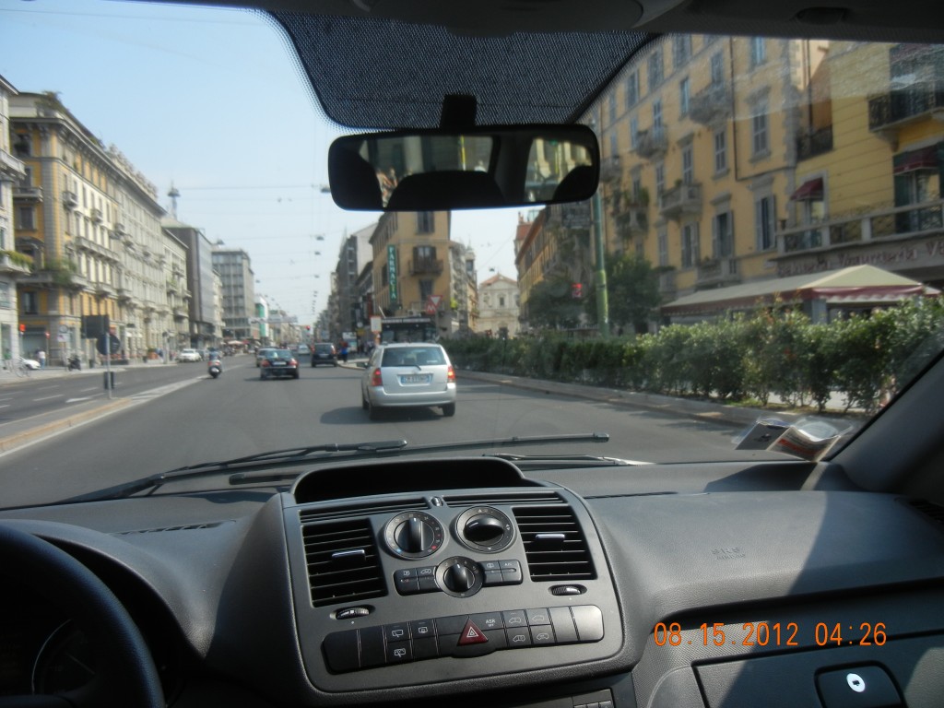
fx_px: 818
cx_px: 472
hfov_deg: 60.0
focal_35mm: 30
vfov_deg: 46.8
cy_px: 354
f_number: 3.5
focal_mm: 5.4
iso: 160
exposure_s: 1/847
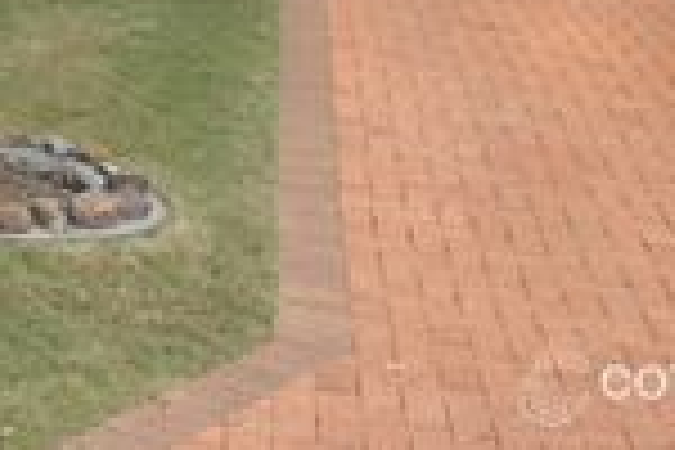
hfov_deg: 17.1
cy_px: -232
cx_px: -176
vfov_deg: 11.6
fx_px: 2119
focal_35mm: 113
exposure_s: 1/350
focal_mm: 24
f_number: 10
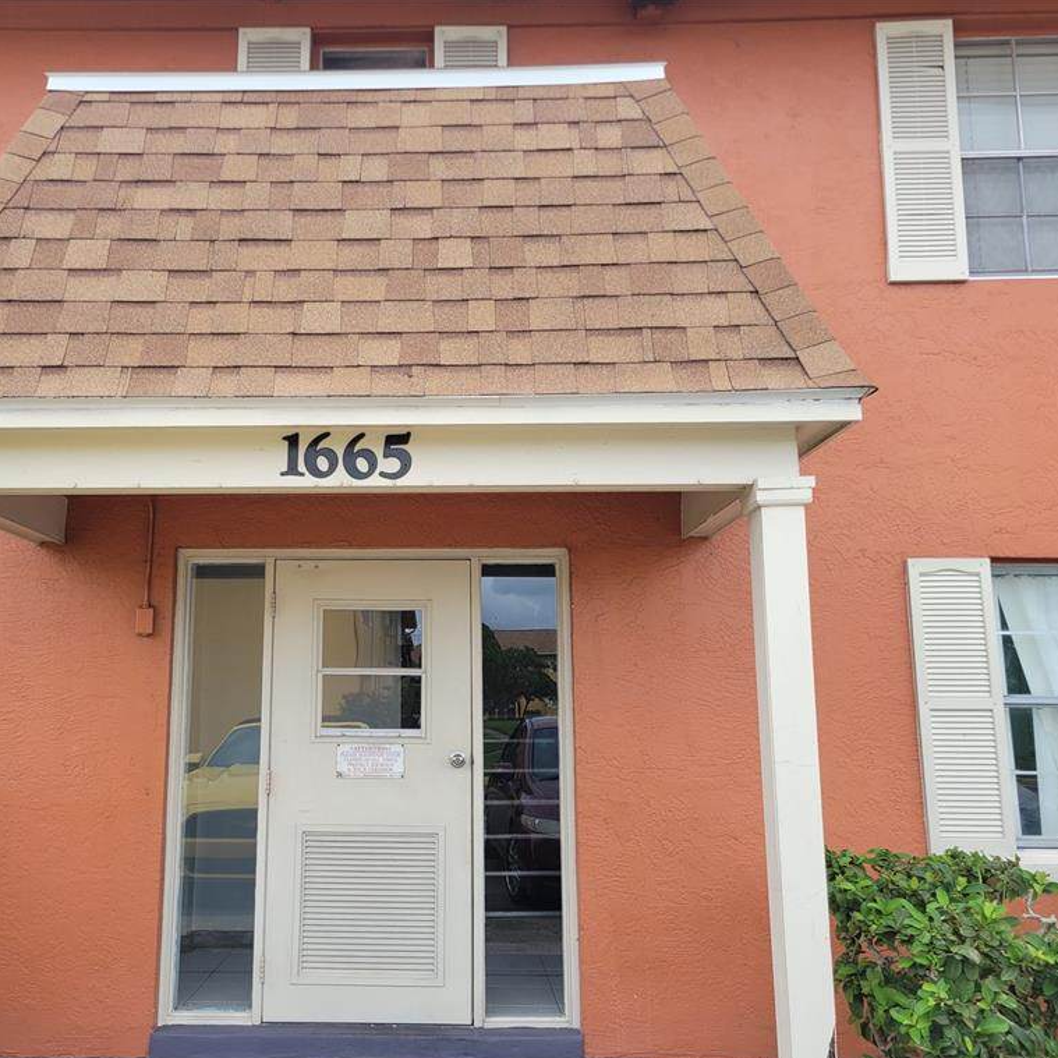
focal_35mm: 31
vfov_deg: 52.5
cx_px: 443
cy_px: 532
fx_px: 1072
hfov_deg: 52.3
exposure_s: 1/662
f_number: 1.8
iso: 40
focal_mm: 5.4
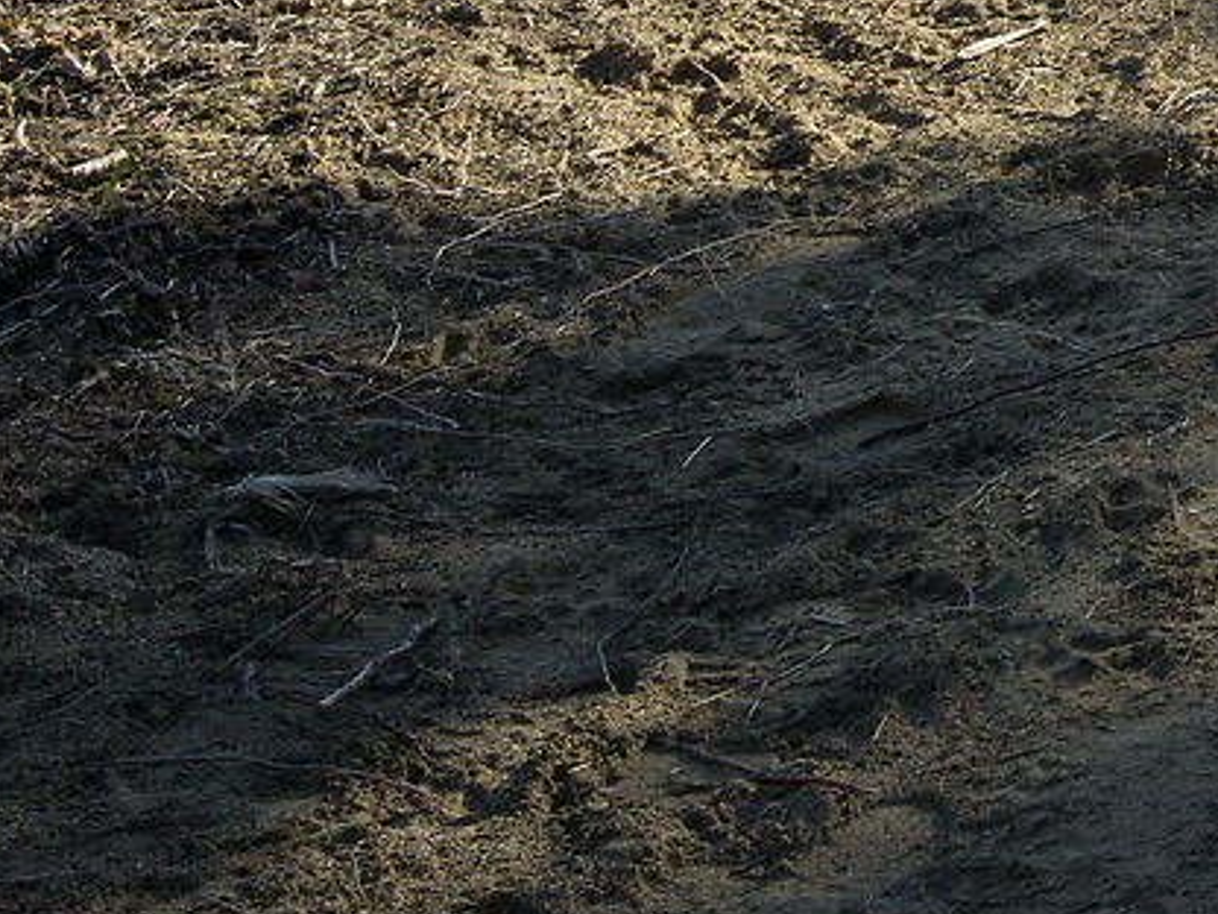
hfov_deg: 11.9
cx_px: 3106
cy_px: -1293
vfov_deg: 10.1
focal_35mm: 127
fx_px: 4469
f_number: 9.5
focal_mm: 28
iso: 100
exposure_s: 1/60
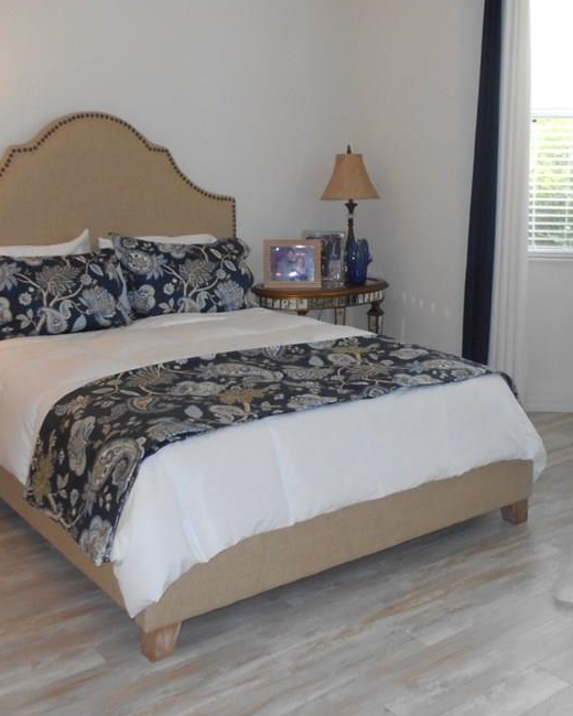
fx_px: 848
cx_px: 340
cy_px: 307
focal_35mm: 40
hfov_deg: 37.2
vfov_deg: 45.7
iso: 200
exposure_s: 1/25
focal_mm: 4.6
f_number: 3.2
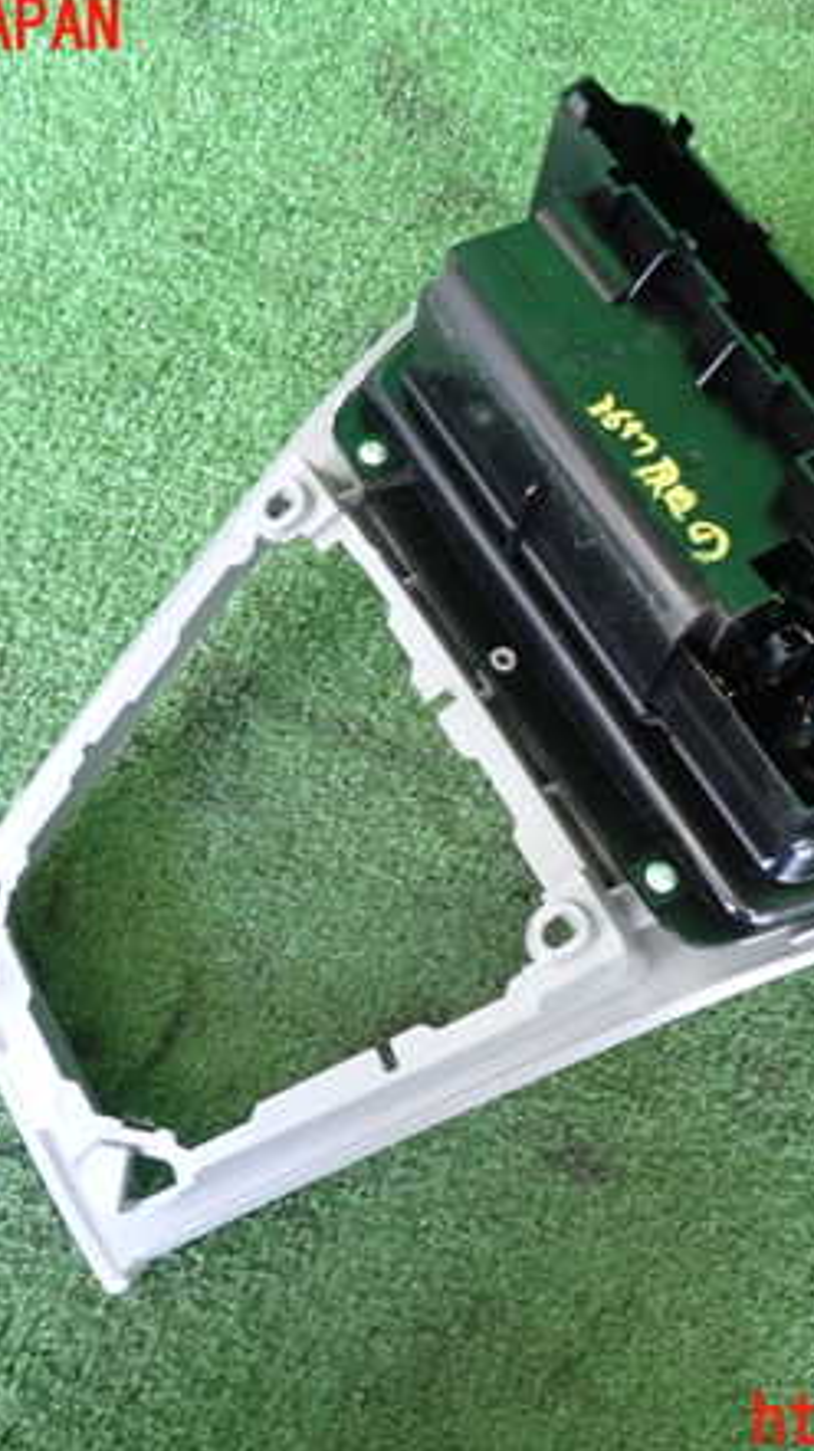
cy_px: 726
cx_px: 509
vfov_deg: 54.0
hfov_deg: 31.8
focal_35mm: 37
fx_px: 1422
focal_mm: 4.5
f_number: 2
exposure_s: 1/30
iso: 640
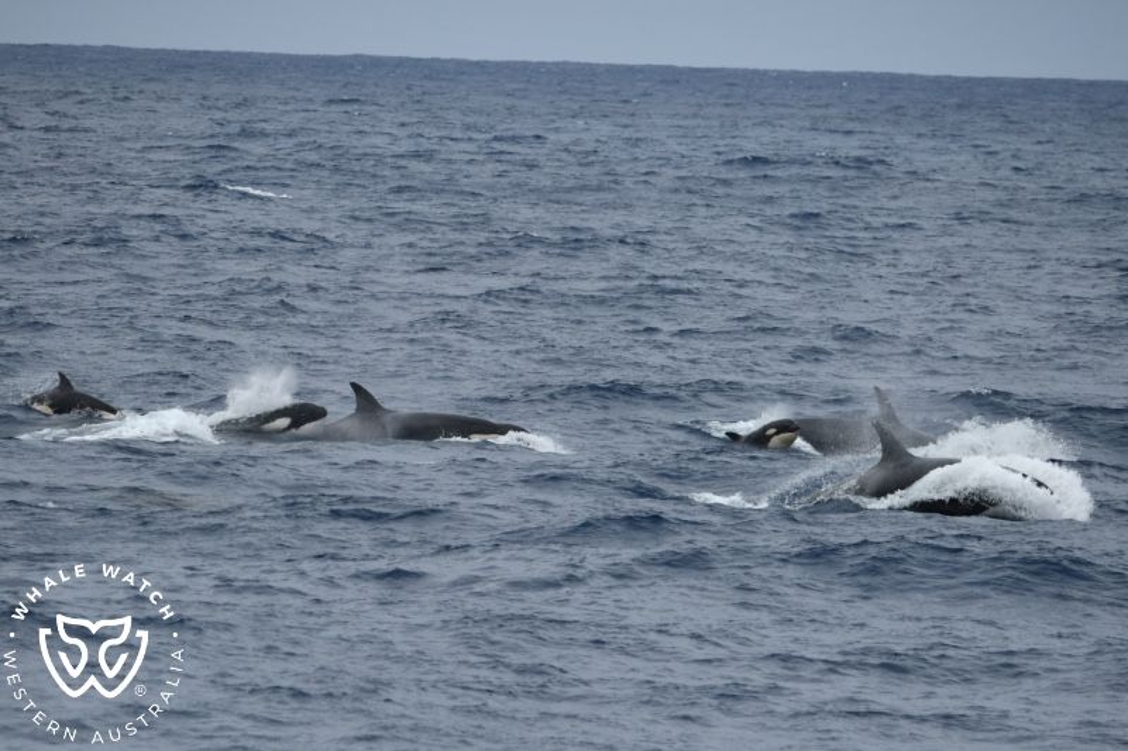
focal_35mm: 380
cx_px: 564
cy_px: 376
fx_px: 11903
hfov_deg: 5.4
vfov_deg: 3.6
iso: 720
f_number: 6
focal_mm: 380
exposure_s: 1/8000
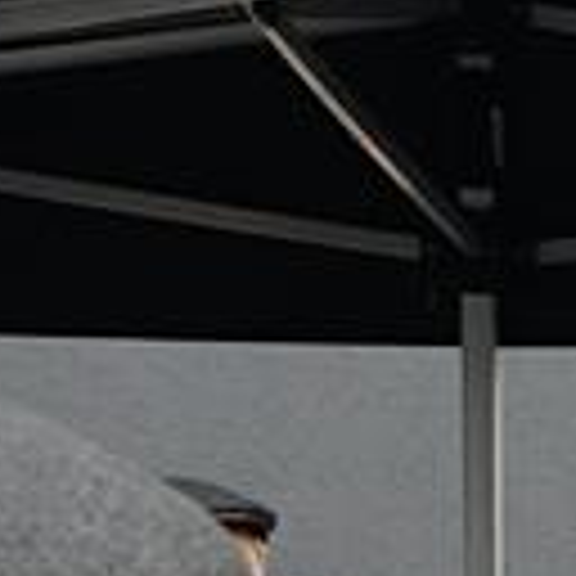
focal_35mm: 270
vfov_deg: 6.3
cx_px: 1408
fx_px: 5083
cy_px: 1186
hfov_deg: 6.2
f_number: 9
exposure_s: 1/125
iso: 1600
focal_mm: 32
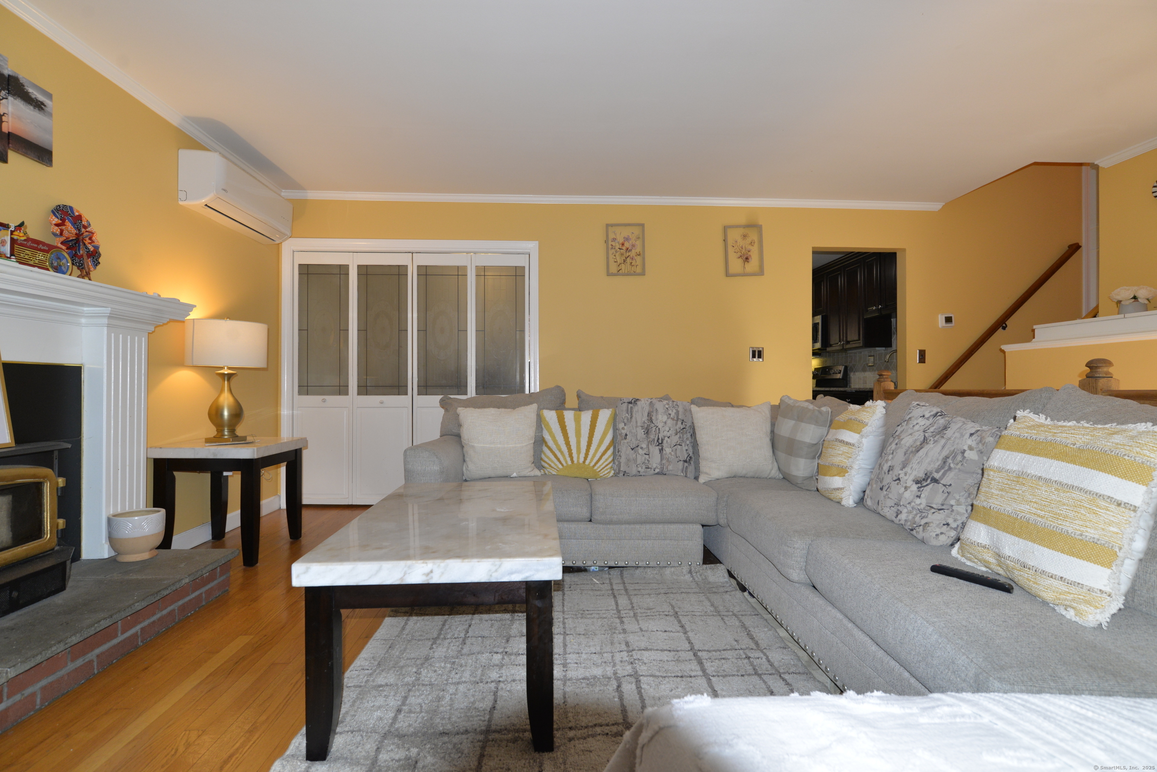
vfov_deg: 67.4
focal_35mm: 18
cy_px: 386
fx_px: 578
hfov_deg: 90.0
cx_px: 578
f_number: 6.3
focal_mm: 18
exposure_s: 1/125
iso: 800
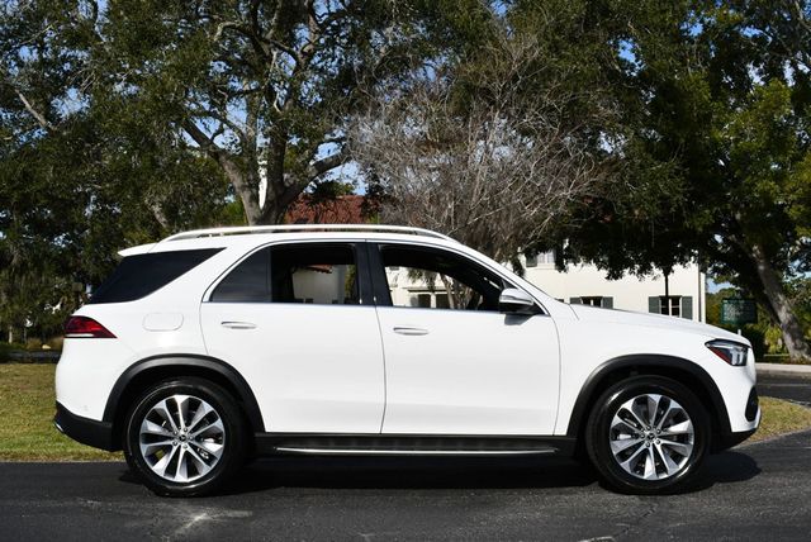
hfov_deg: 41.1
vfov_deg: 28.1
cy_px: 271
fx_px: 1082
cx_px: 406
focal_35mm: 48
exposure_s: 1/400
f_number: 10
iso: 100
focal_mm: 24
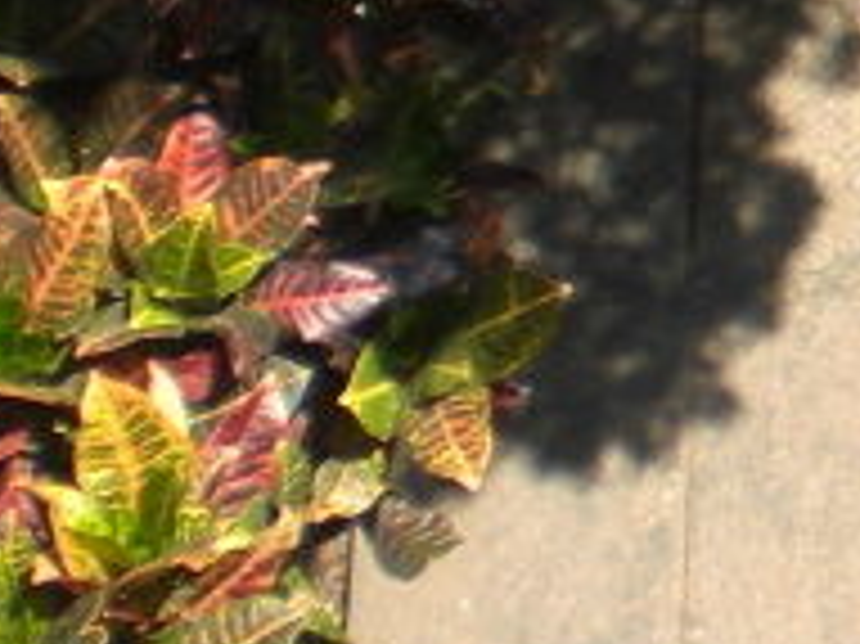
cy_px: -302
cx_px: 1945
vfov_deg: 7.2
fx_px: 5065
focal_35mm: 204
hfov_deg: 8.9
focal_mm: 6.3
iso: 50
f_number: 3.1
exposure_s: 1/200
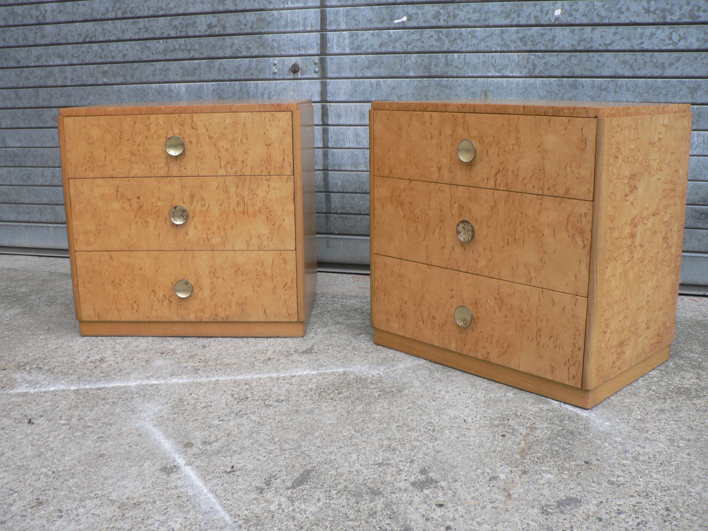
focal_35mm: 36
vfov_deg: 39.7
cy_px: 266
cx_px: 354
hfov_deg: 51.4
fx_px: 736
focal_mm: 6
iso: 80
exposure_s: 1/40
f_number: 2.8
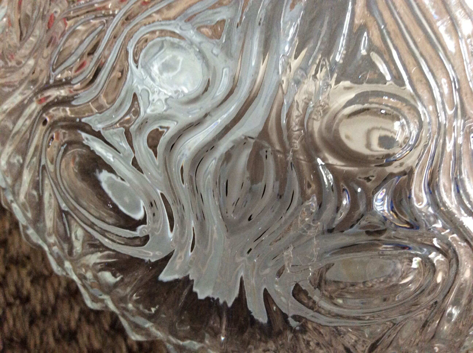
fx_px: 437
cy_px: 176
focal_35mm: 32
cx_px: 236
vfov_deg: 44.1
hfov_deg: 56.9
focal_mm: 3.3
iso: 250
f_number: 2.4
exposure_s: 1/25
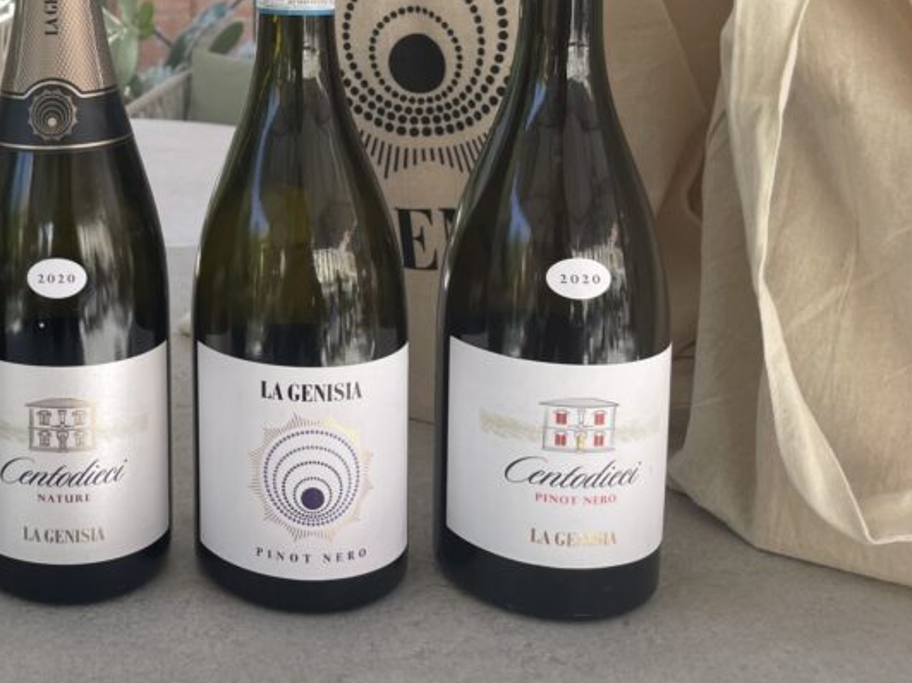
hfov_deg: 36.3
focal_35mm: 49
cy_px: 89
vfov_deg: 28.7
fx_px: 1291
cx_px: 76
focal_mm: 4.2
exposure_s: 1/419
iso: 32
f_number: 1.6
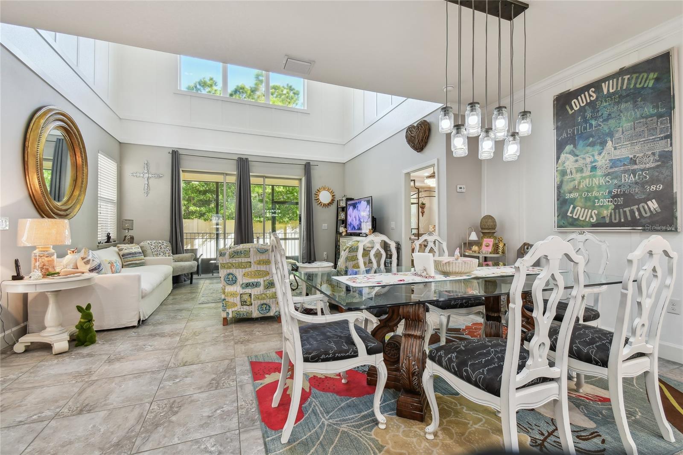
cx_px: 342
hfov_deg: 100.4
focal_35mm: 15
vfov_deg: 77.3
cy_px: 228
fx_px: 285
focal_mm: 10
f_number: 7.1
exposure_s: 1/3.33
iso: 100
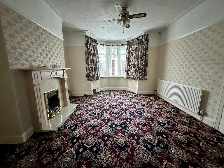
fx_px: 91
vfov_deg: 85.7
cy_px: 84
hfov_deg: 102.1
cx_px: 112
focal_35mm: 14
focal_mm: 2.22
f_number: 2.2
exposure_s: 1/60
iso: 800
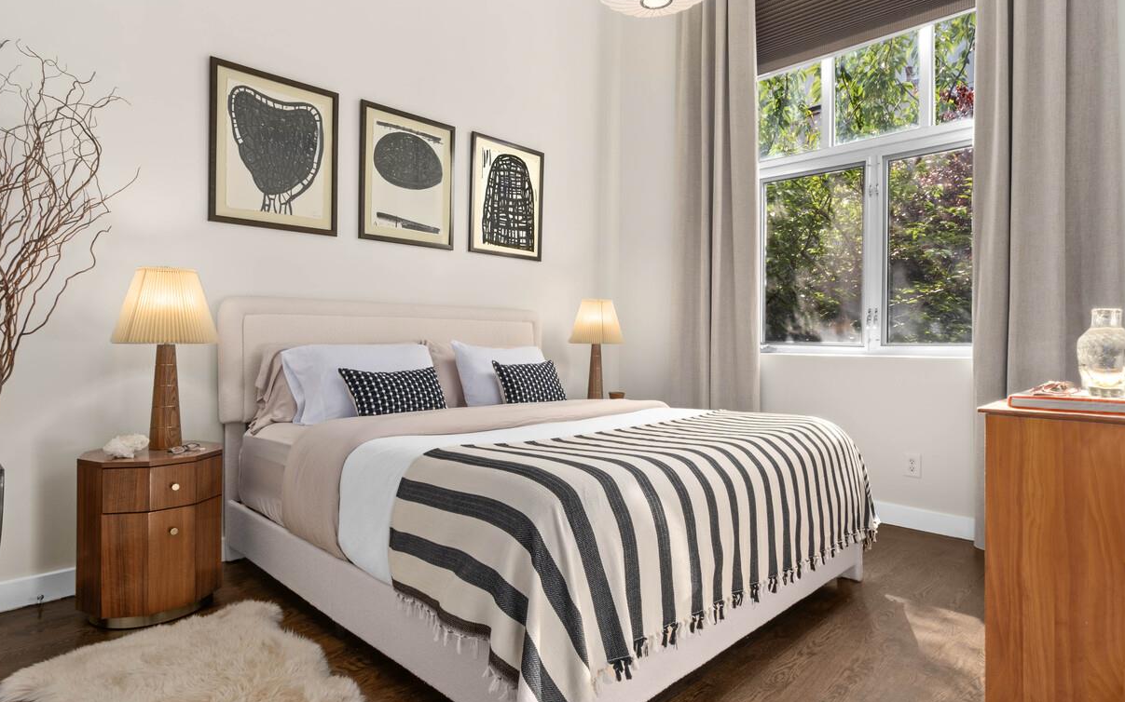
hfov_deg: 87.8
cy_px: 323
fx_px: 582
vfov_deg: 62.1
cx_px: 520
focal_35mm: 19
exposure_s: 1
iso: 200
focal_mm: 10
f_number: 11
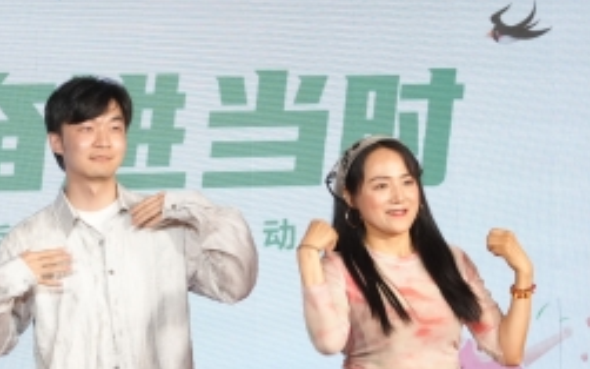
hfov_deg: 8.4
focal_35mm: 251
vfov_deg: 5.2
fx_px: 4037
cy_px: 378
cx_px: 221
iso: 2000
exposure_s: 1/125
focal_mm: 103
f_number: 13
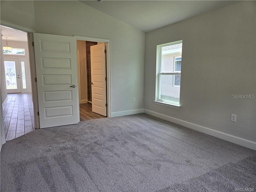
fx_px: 170
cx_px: 128
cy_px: 96
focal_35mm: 23
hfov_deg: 73.9
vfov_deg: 58.9
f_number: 1.8
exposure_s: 1/120
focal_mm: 5.4
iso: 25
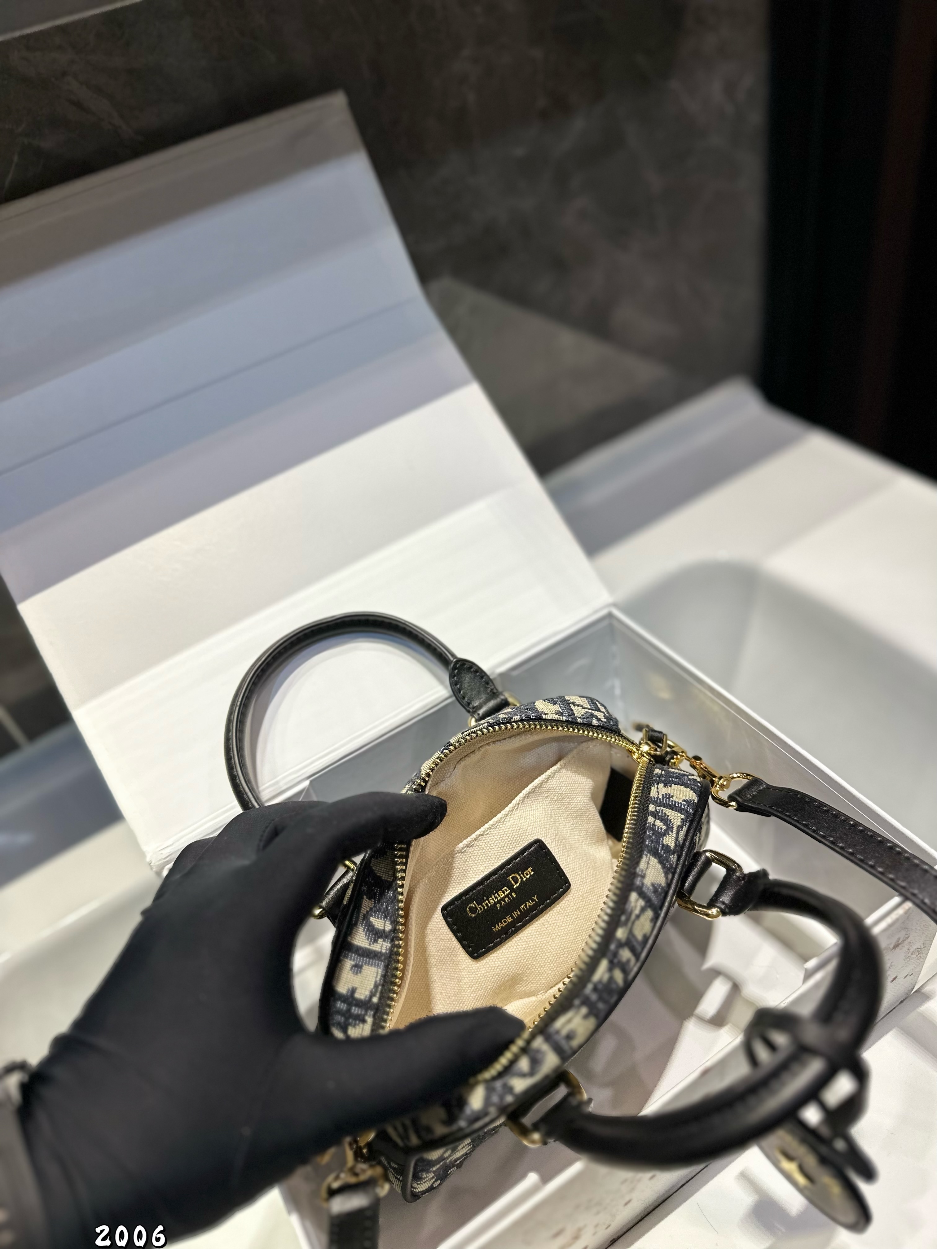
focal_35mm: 24
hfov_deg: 56.8
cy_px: 624
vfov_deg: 71.6
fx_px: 866
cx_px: 468
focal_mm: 6.86
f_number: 1.78
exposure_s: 1/121
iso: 160
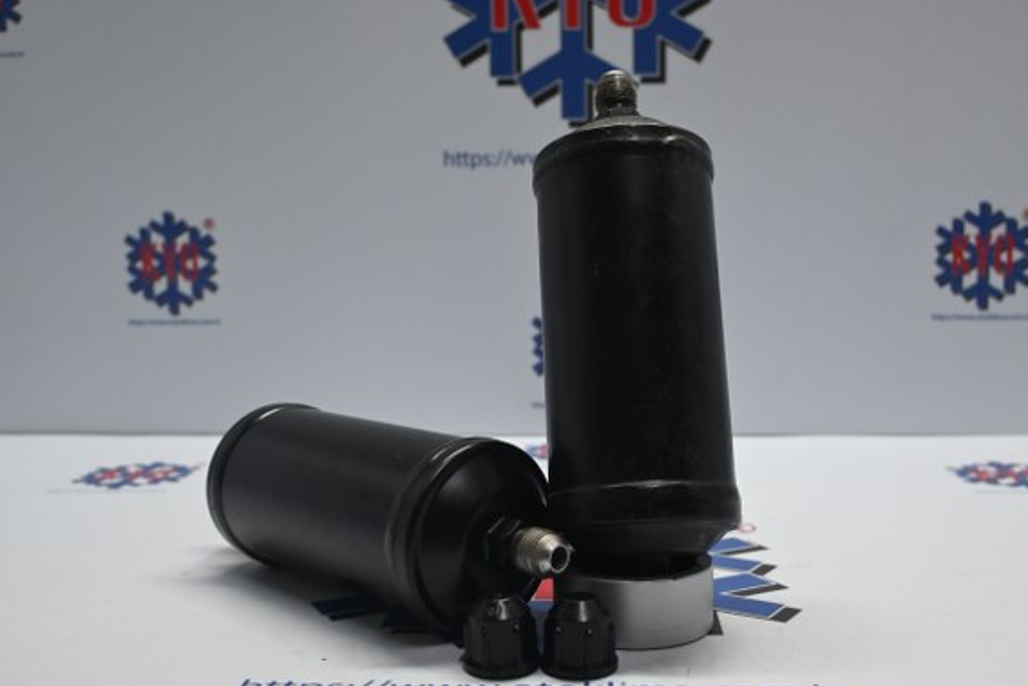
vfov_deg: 34.4
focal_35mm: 39
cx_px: 539
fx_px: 1108
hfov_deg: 49.8
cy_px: 351
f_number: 4.2
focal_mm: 24.5
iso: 900
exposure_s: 1/125
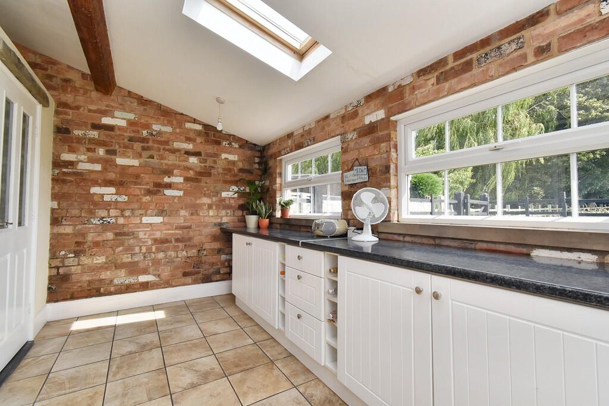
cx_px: 304
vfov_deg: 77.3
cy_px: 203
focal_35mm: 15
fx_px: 254
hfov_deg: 100.4
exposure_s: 1/200
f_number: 10
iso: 800
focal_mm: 10
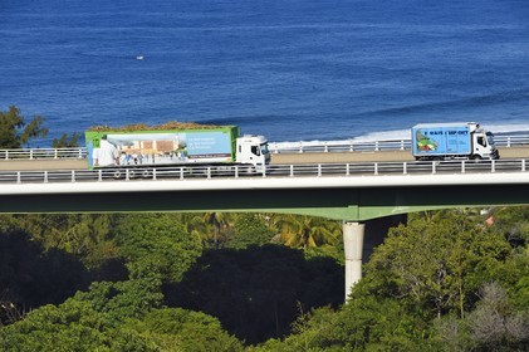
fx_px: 2349
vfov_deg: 8.6
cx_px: 264
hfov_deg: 12.8
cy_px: 176
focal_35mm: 160
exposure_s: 1/400
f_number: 11
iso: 200
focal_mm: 160
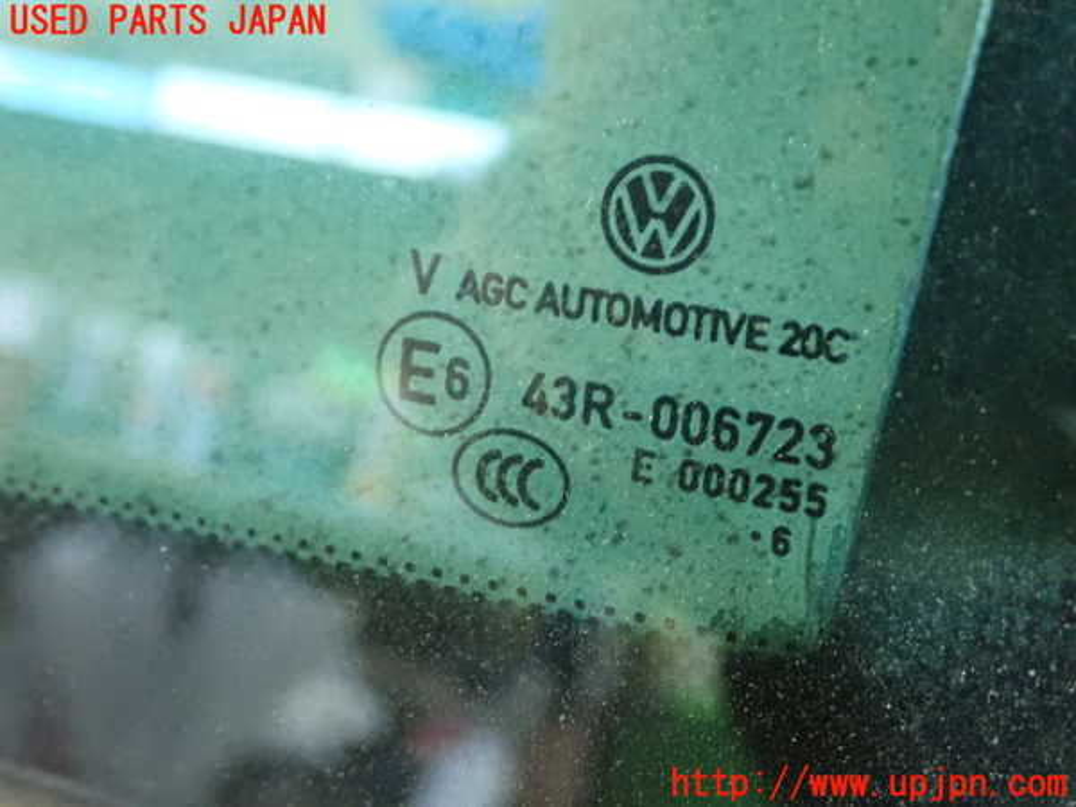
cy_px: 404
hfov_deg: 38.9
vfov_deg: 29.7
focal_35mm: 49
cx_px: 538
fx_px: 1523
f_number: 3.2
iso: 1600
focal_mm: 8.99
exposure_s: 1/13
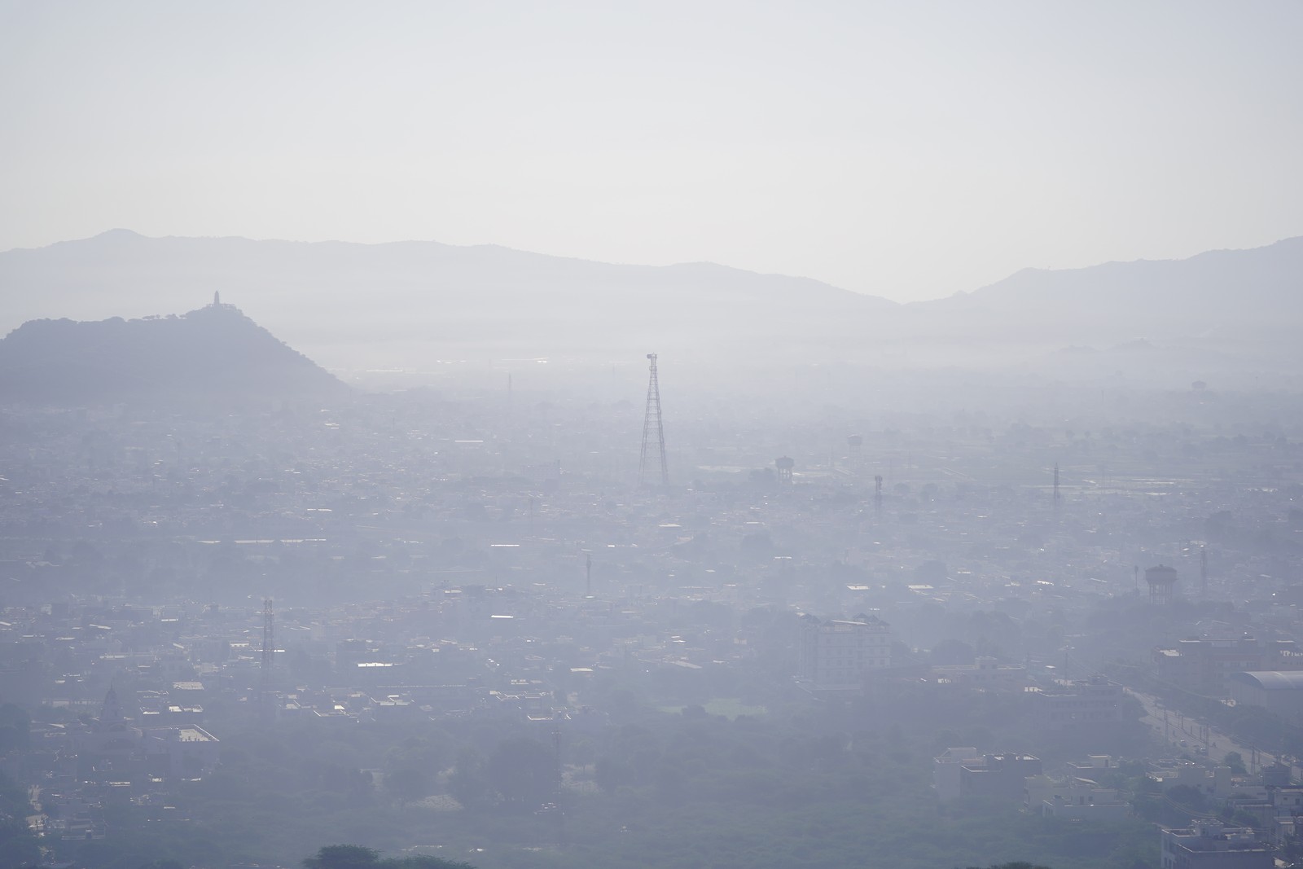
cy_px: 434
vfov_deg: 12.7
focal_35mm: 108
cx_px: 652
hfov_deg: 18.9
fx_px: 3909
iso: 125
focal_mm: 108
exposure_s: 1/8000
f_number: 2.8
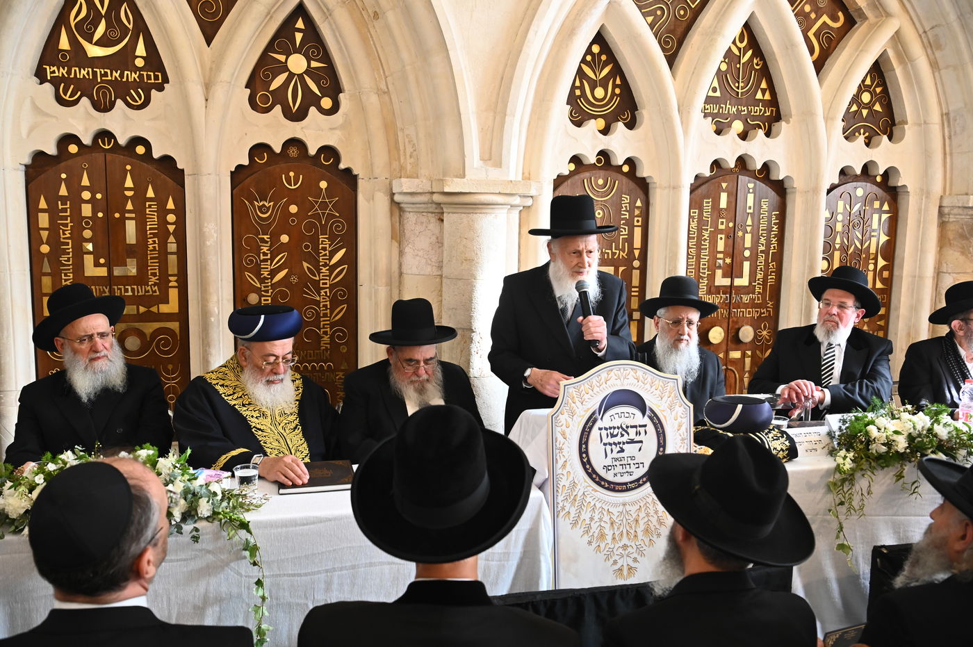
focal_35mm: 32
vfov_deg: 41.0
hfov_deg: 58.8
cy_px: 324
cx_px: 486
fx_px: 864
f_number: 5.6
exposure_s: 1/160
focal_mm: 32
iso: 2500
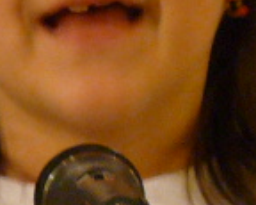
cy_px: -62
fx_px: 14197
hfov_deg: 1.0
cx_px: 73
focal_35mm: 1875
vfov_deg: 0.8
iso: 400
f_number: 3.7
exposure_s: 1/13
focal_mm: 43.3
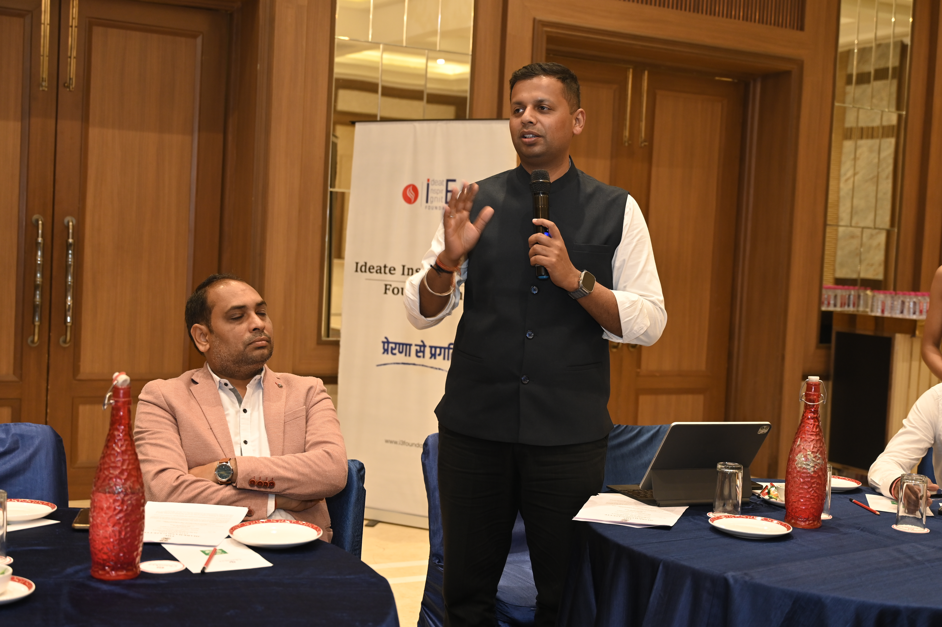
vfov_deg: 28.6
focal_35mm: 47
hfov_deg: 41.9
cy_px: 314
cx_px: 471
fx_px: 1229
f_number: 4
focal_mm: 47
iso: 1000
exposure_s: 1/80
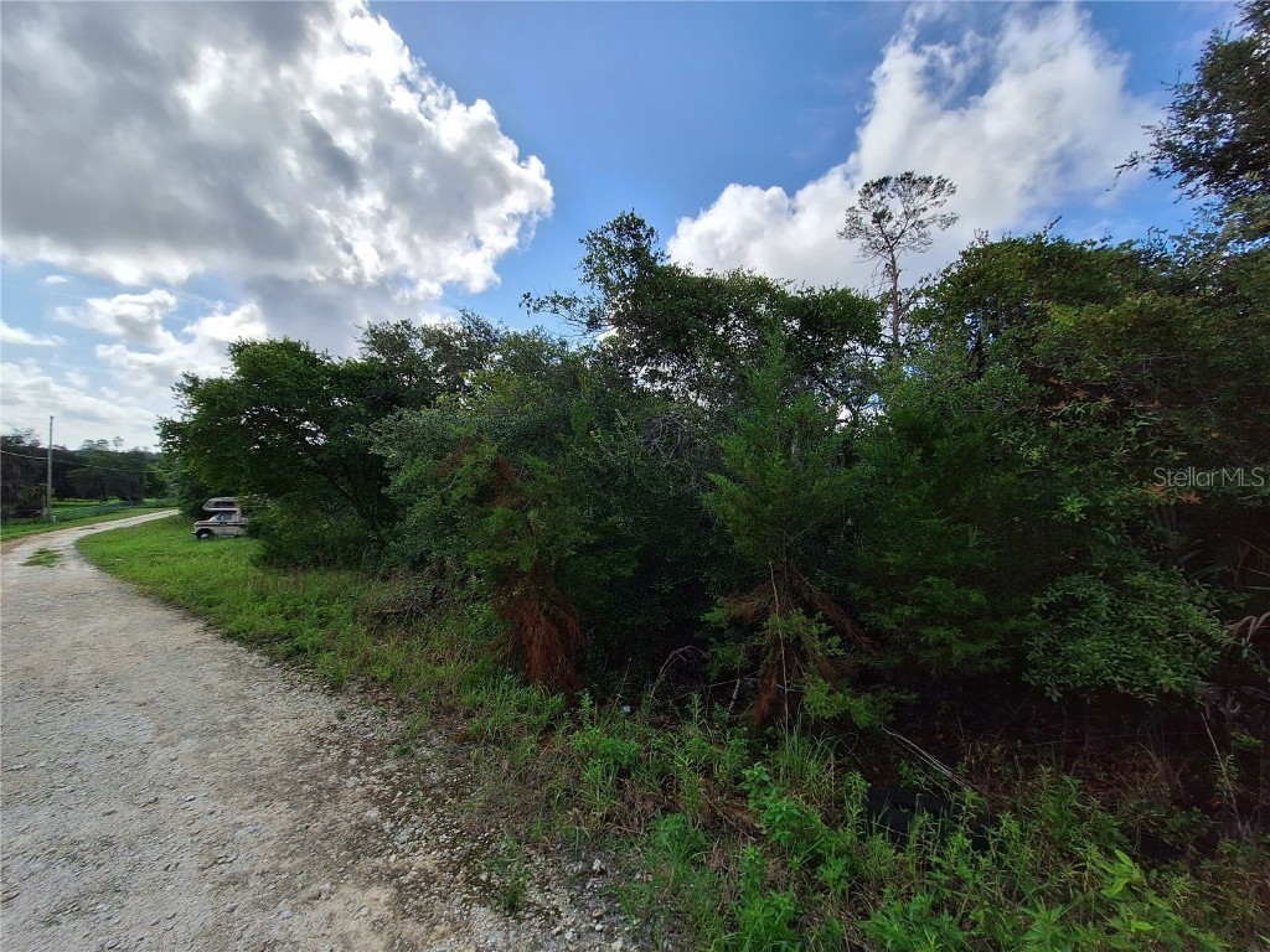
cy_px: 476
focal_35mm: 13
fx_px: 477
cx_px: 635
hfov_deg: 106.2
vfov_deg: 89.9
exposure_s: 1/2198
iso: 40
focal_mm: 1.74
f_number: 2.2
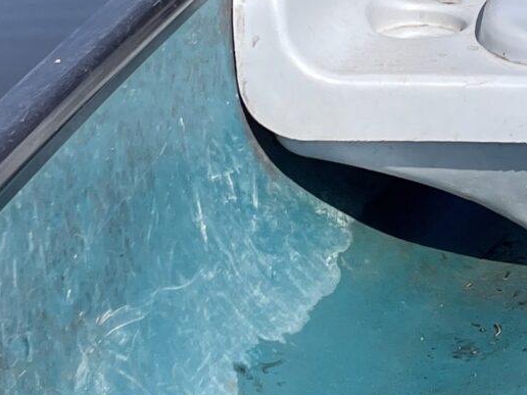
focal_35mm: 129
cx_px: 617
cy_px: -318
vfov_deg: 10.8
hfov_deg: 14.8
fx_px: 1964
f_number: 1.6
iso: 32
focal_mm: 4.2
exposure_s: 1/2506
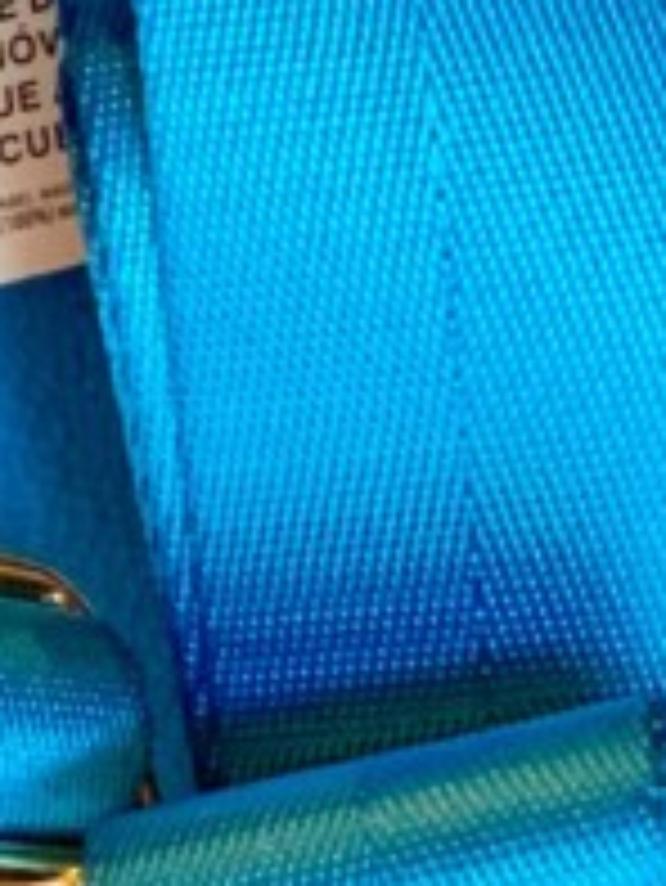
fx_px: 8123
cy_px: -81
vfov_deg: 6.2
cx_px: -436
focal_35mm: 317
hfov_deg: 4.7
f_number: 2.4
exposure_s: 1/60
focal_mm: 6
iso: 200
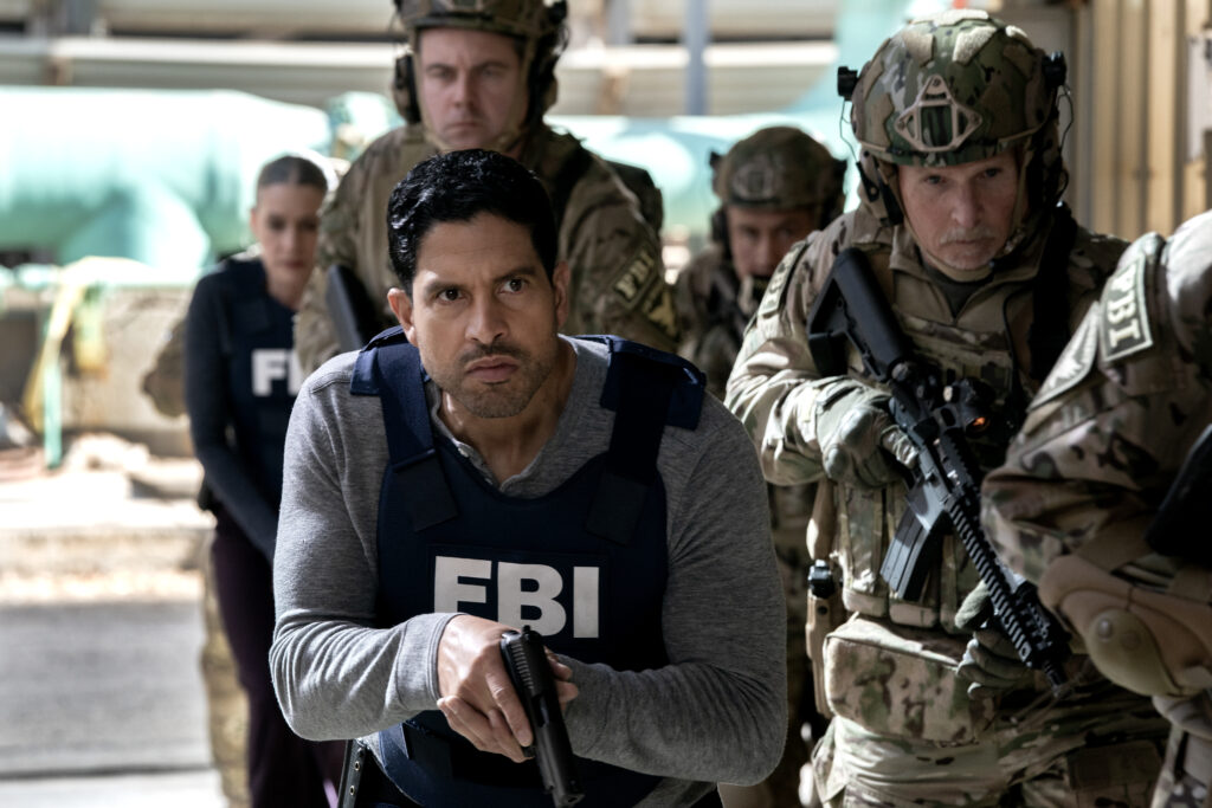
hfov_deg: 11.1
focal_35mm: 186
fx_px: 6262
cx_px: 606
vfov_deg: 7.4
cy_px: 404
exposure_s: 1/250
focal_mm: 186
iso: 1250
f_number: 8
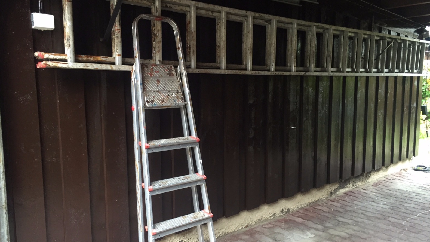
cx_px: 214
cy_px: 132
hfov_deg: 61.0
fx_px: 365
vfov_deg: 36.7
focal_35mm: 32
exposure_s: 1/33
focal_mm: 4.15
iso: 160
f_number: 2.2
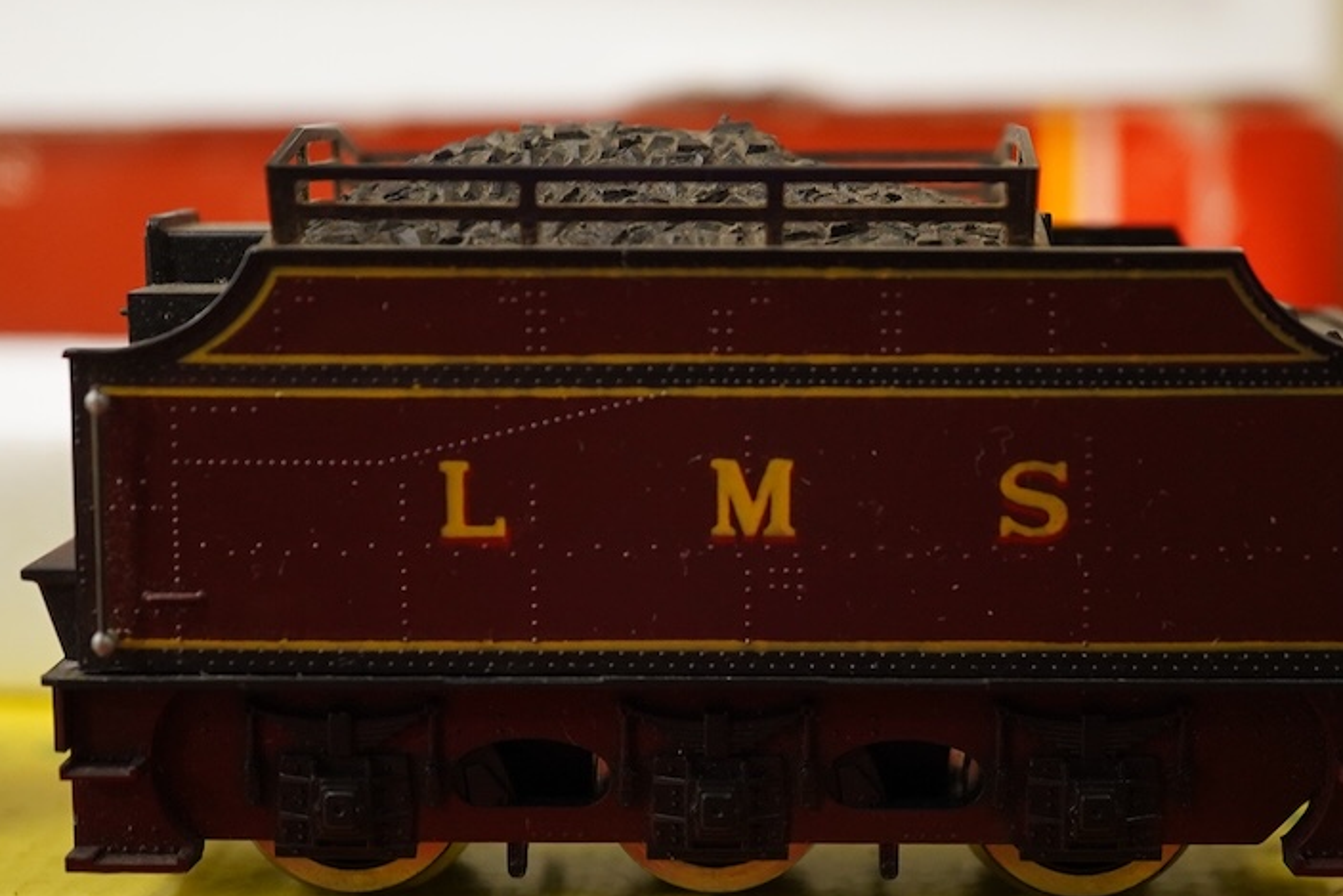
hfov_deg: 28.0
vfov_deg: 18.9
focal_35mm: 72
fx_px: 2686
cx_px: 769
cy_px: 483
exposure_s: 1/100
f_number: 5
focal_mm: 30
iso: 2000
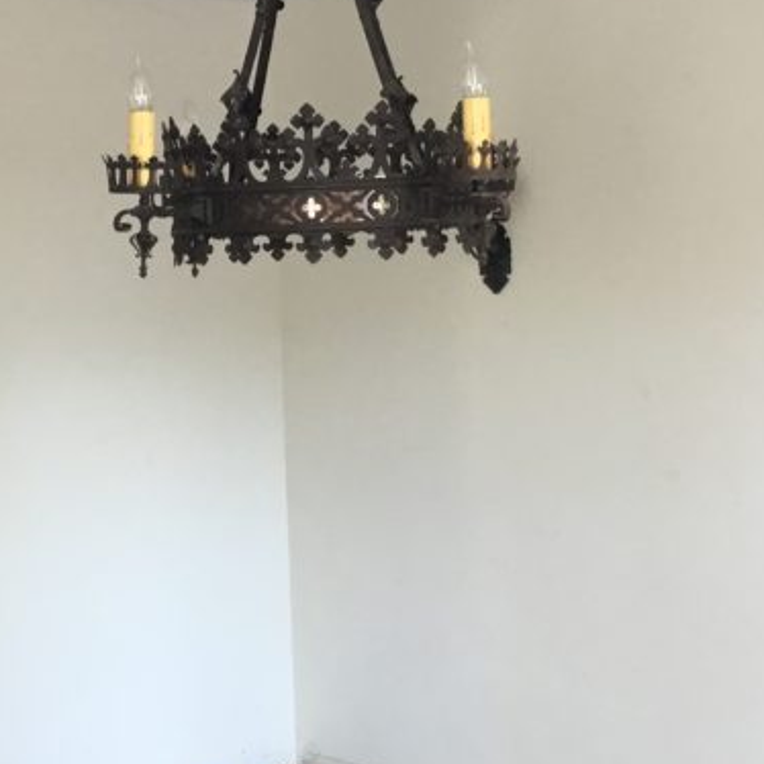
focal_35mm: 75
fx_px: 1873
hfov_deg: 22.8
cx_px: 157
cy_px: 198
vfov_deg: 22.9
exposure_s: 1/30
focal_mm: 3.3
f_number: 2.4
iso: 80
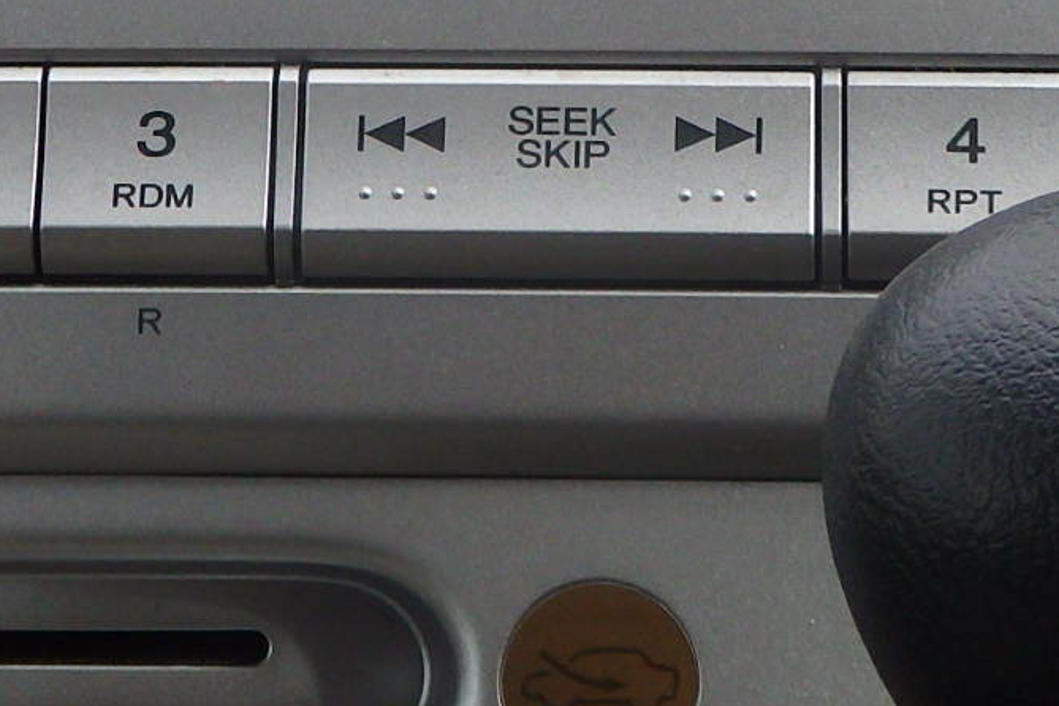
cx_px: 573
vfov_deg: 7.5
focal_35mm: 179
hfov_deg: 11.5
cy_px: -419
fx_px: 5265
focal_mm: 10.8
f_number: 4.2
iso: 125
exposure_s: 1/60
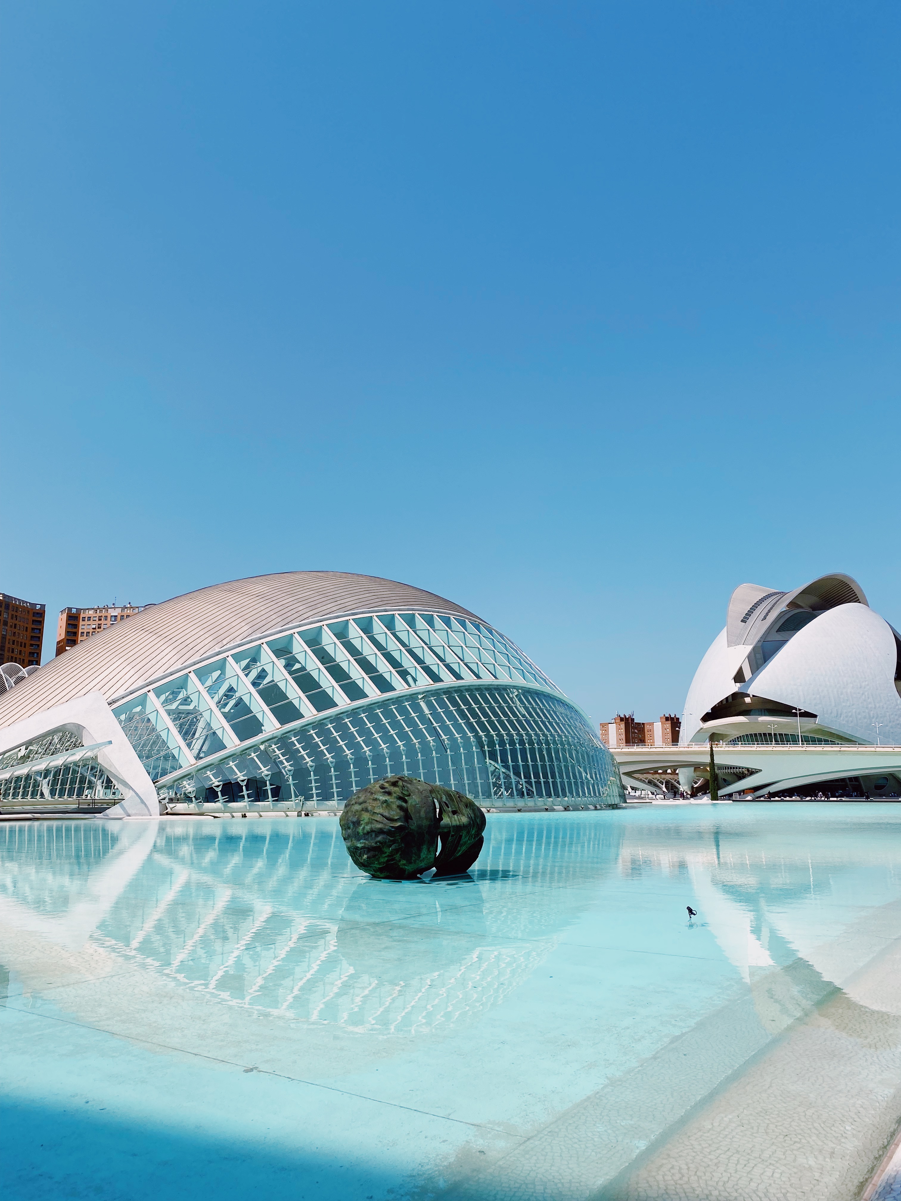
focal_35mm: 26
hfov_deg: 53.1
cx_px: 450
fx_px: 902
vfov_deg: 67.3
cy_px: 600
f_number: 1.8
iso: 32
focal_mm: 4.25
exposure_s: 1/6061
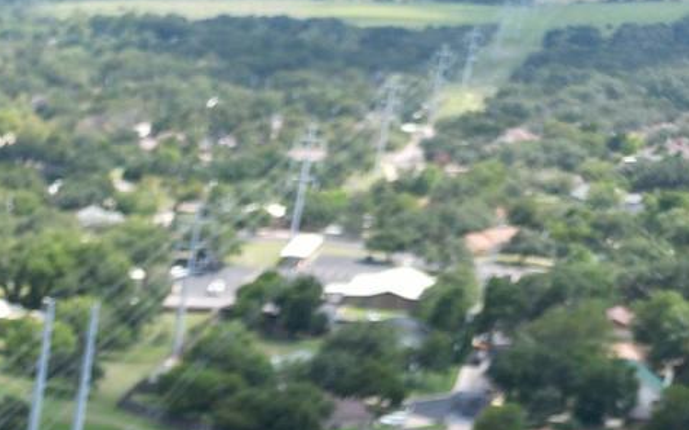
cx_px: -619
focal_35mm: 110
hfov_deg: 15.7
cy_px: 1075
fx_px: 2065
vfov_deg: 10.2
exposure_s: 1/1000
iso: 110
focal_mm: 6.72
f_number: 1.7
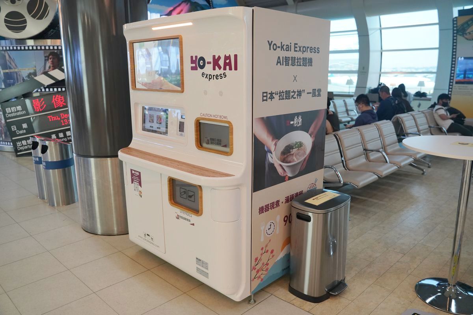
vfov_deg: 46.4
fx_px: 368
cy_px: 158
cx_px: 236
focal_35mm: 28
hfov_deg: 65.5
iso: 1600
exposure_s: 1/160
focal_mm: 28
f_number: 4
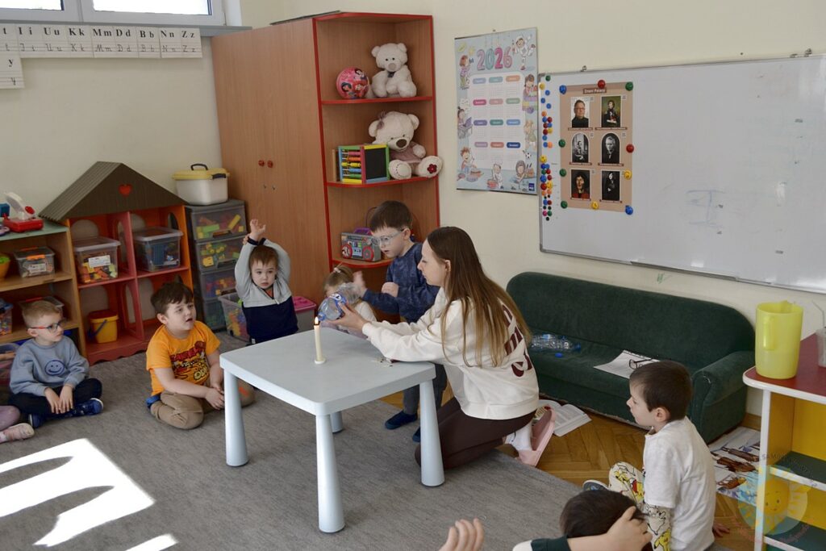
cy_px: 276
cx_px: 413
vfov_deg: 40.0
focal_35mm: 33
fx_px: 757
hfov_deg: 57.2
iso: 400
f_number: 5
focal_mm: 22
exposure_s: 1/100
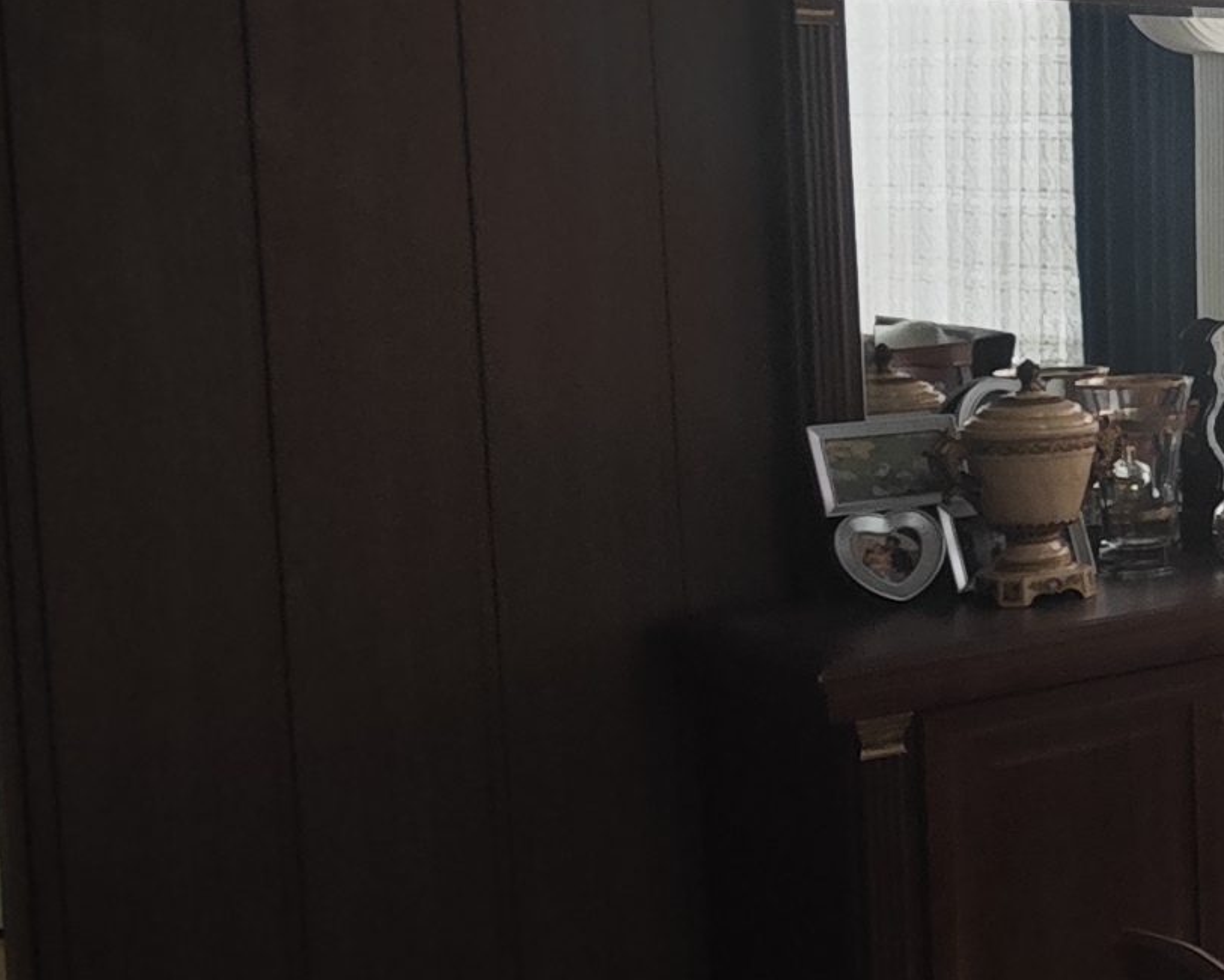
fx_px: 2138
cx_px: 2212
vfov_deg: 25.6
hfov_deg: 21.2
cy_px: 283
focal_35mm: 59
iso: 200
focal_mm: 2.03
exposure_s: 1/33.3
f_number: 1.8
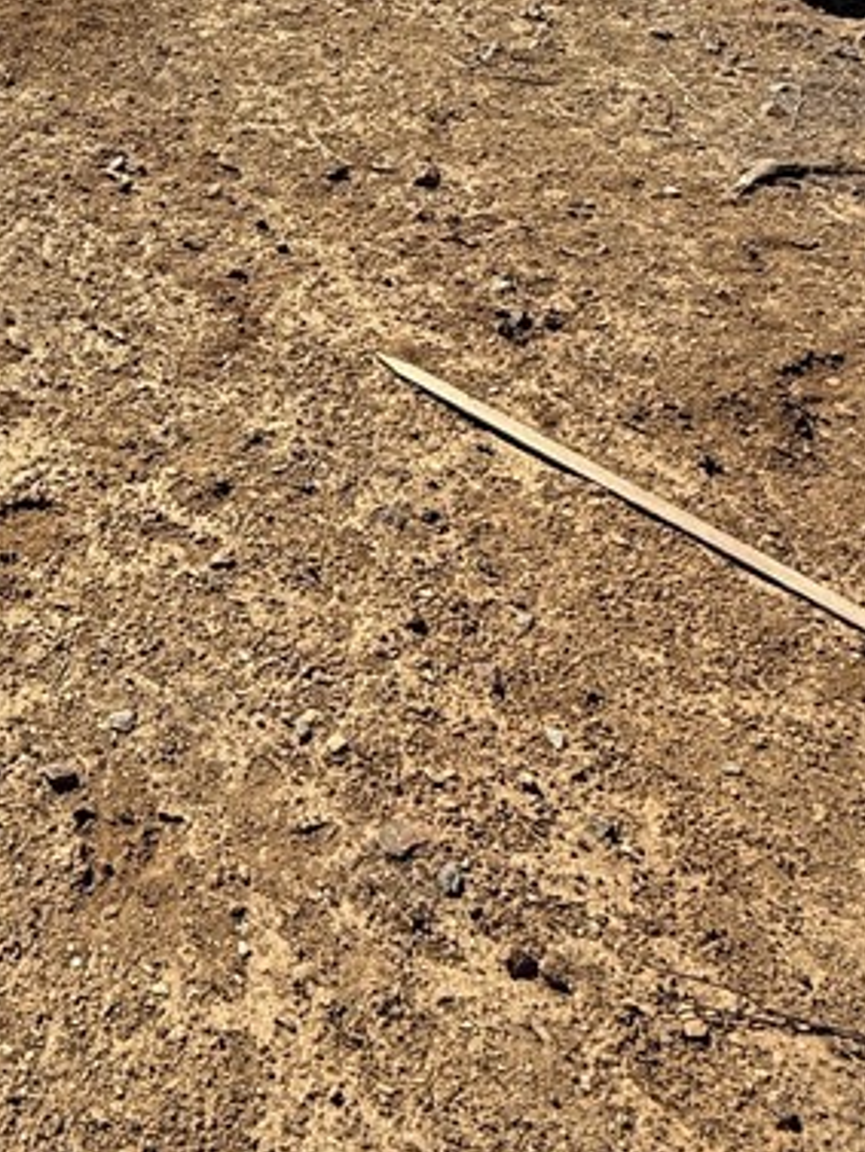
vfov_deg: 42.9
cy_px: 31
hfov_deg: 33.2
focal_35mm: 38
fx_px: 1265
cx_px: -76
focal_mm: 2.22
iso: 50
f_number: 2.2
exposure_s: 1/1368
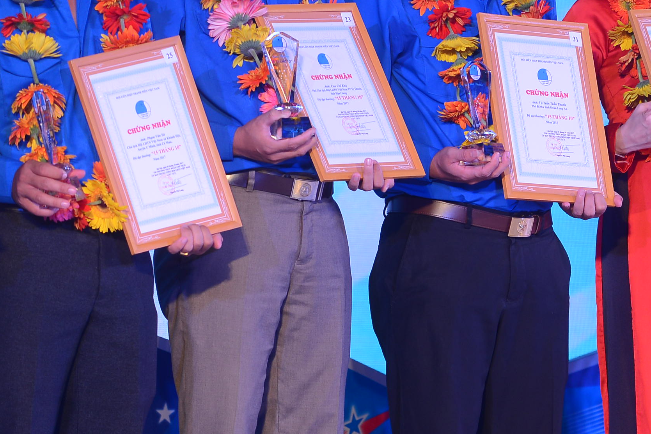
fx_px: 7089
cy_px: 292
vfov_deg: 3.5
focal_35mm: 392
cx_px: 685
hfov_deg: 5.2
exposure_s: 1/320
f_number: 3.5
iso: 500
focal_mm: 145
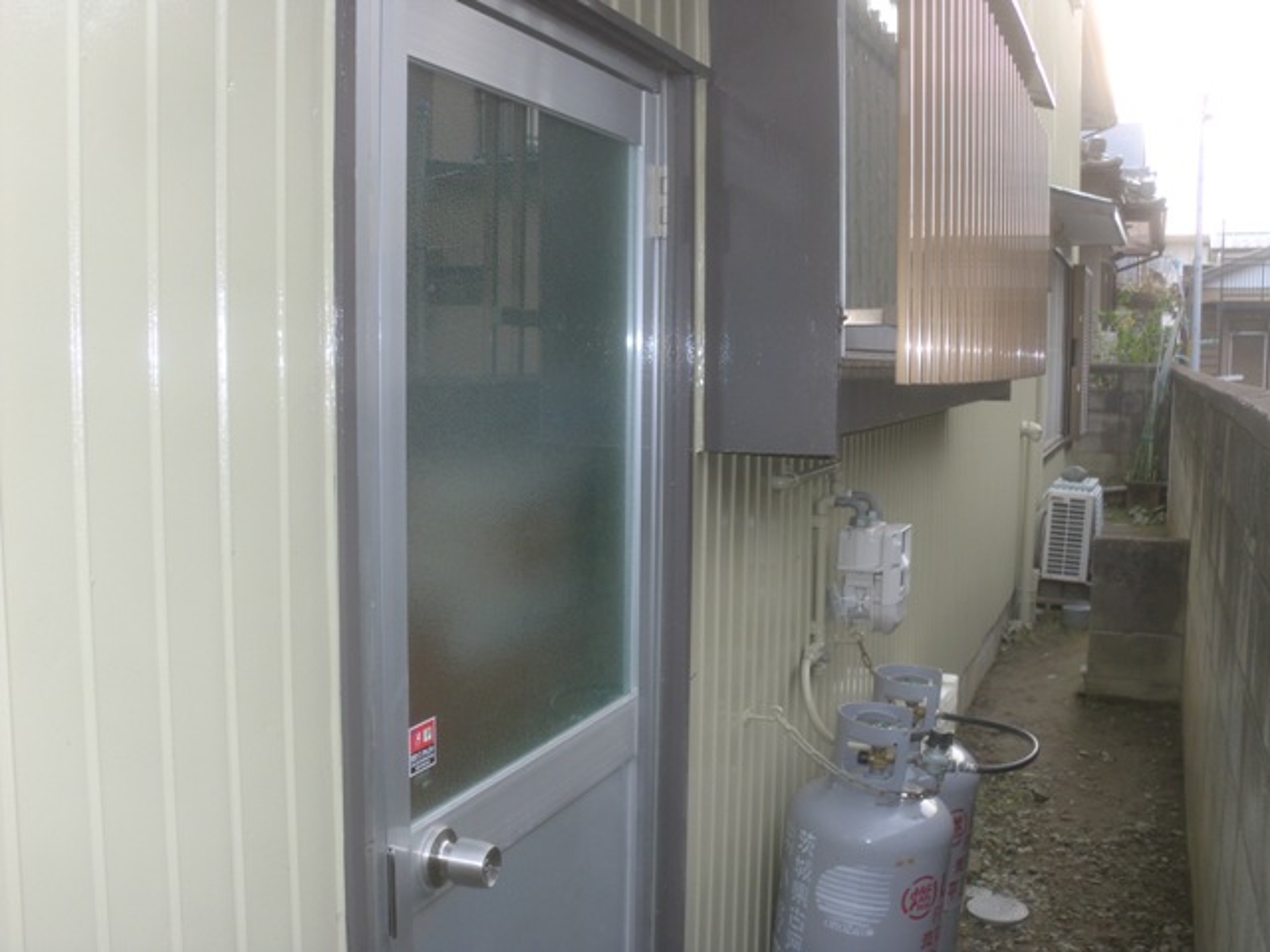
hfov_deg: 52.6
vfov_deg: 40.7
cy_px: 476
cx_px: 635
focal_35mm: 35
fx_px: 1284
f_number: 3.1
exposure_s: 1/60
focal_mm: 6.3
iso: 80
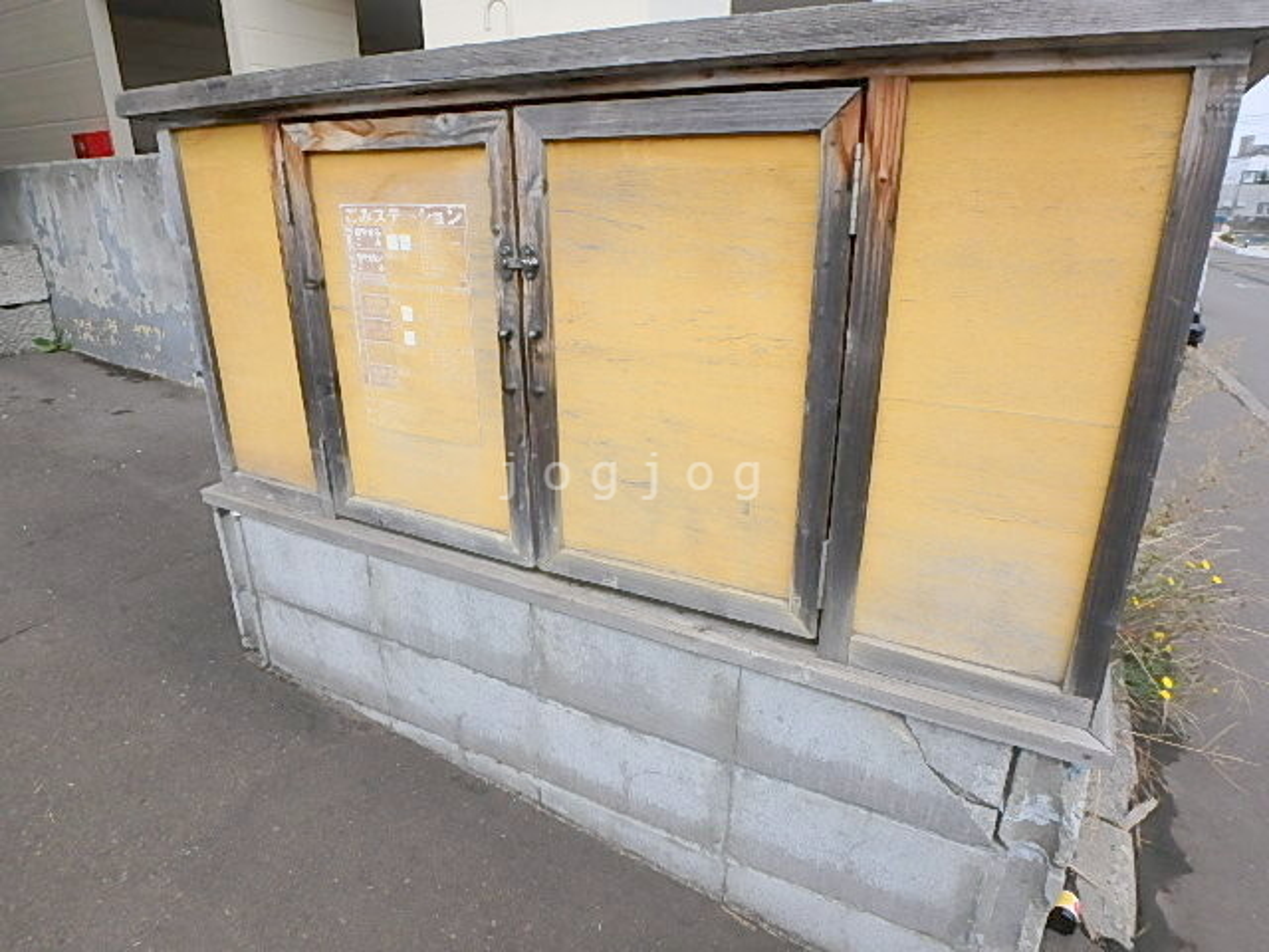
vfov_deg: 63.4
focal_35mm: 21
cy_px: 476
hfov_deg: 79.0
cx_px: 634
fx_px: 770
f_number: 3.5
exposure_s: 1/400
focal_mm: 3.7
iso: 125
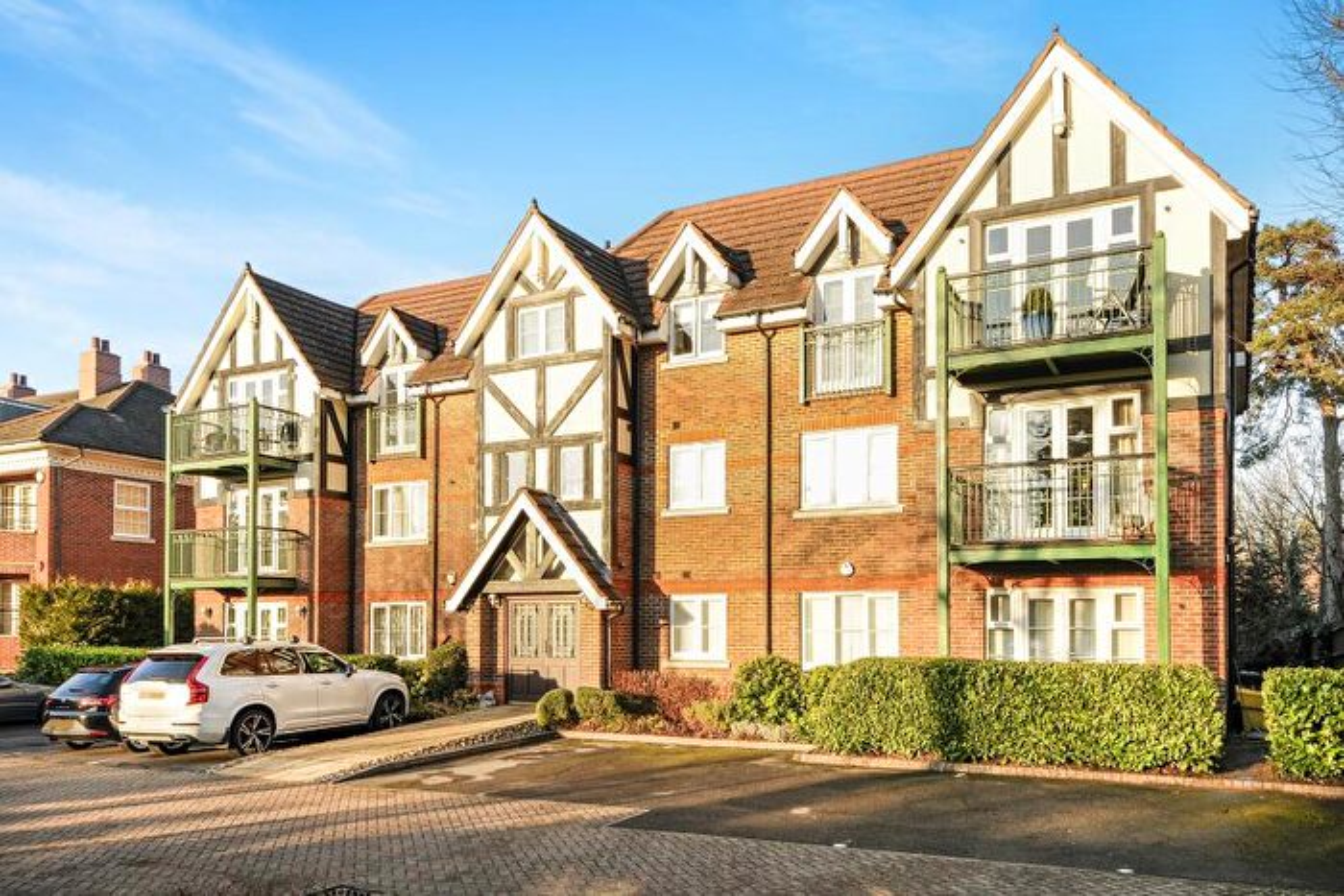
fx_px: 1008
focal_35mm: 27
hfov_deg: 67.4
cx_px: 672
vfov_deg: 47.9
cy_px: 448
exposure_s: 1/100
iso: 250
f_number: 8
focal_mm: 18
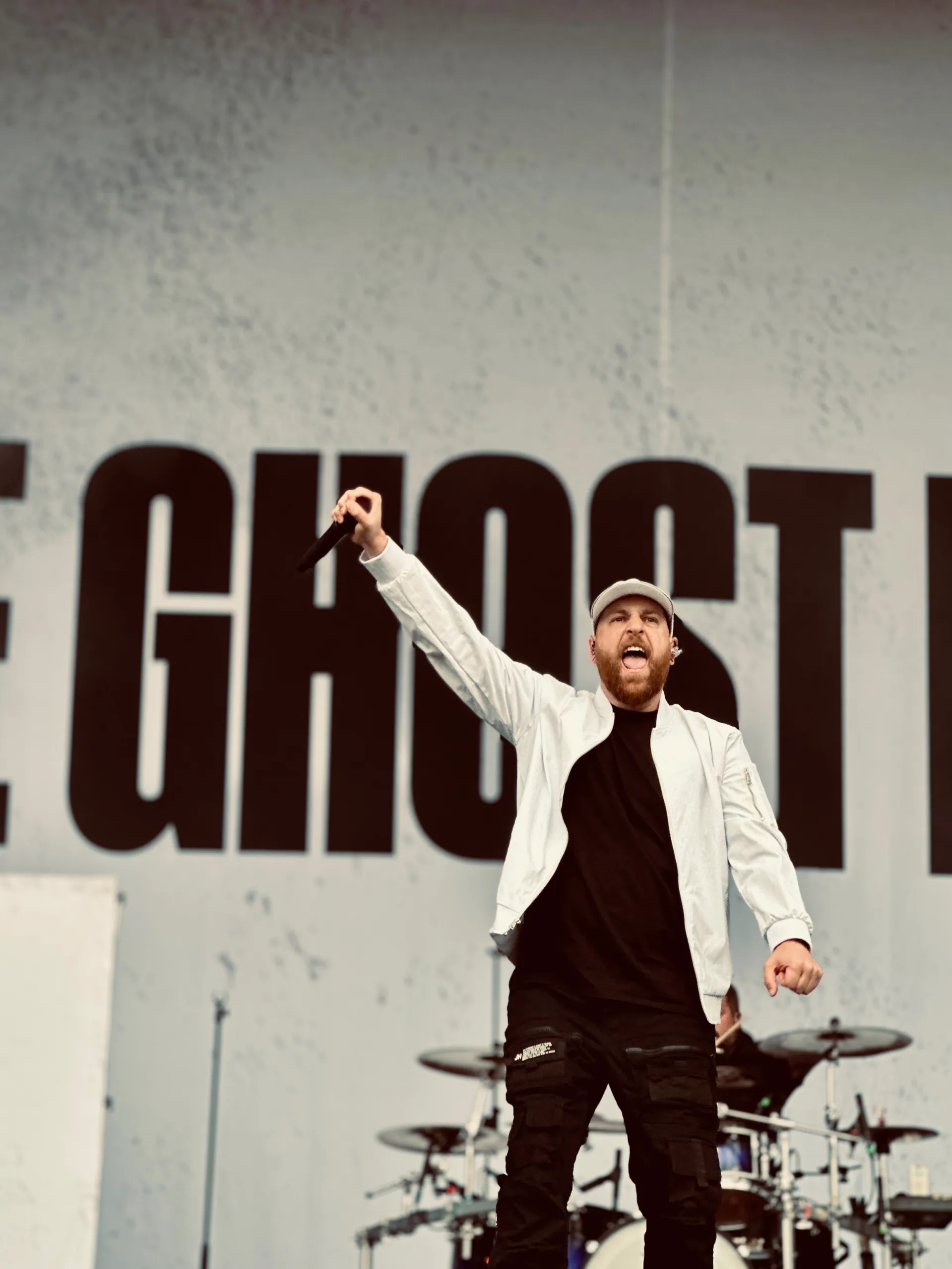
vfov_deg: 25.3
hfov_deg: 19.1
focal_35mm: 77
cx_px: 476
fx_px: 2824
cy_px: 634
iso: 50
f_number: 2.8
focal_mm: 9
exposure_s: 1/120
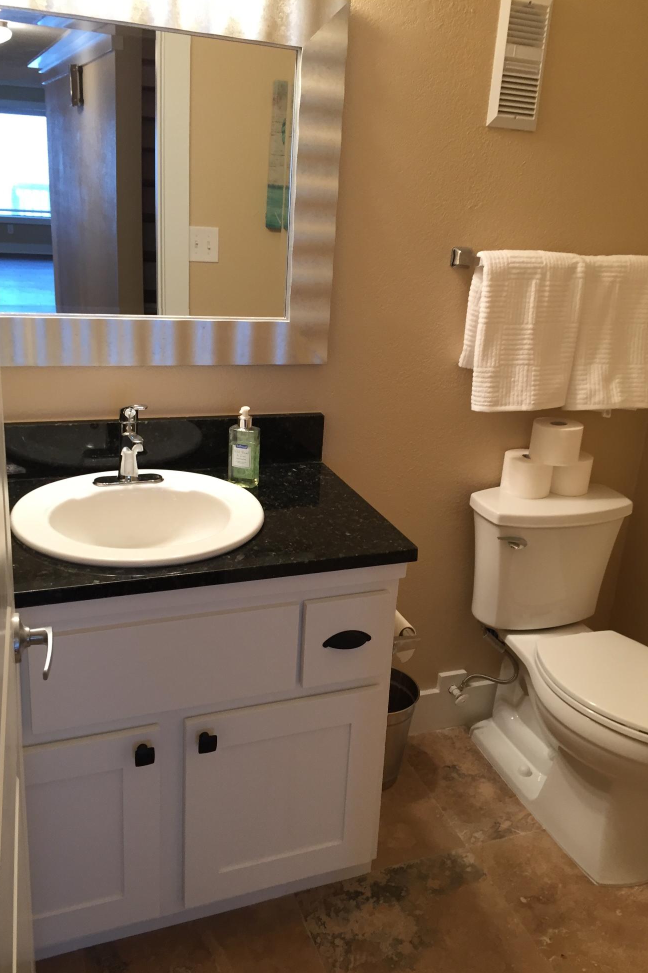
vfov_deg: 60.3
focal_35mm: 31
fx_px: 837
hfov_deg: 42.3
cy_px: 490
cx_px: 354
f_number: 2.2
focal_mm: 4.15
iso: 80
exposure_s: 1/30
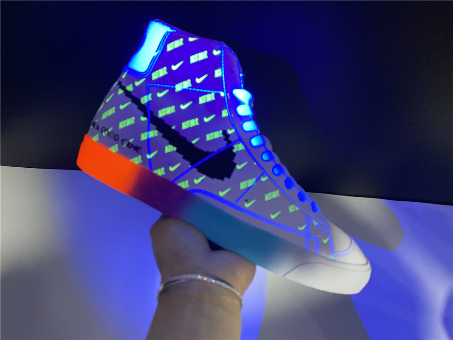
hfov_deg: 67.3
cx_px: 226
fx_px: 340
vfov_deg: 53.1
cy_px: 170
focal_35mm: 26
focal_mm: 4.25
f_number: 1.8
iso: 250
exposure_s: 1/60
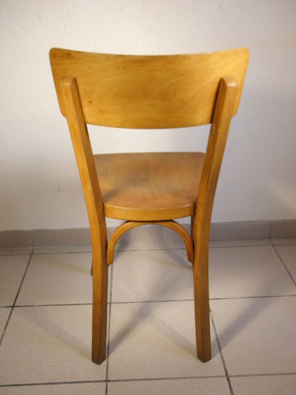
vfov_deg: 51.4
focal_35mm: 36
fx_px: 410
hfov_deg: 39.7
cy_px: 198
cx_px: 148
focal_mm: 6.4
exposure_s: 1/40
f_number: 3.7
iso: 125
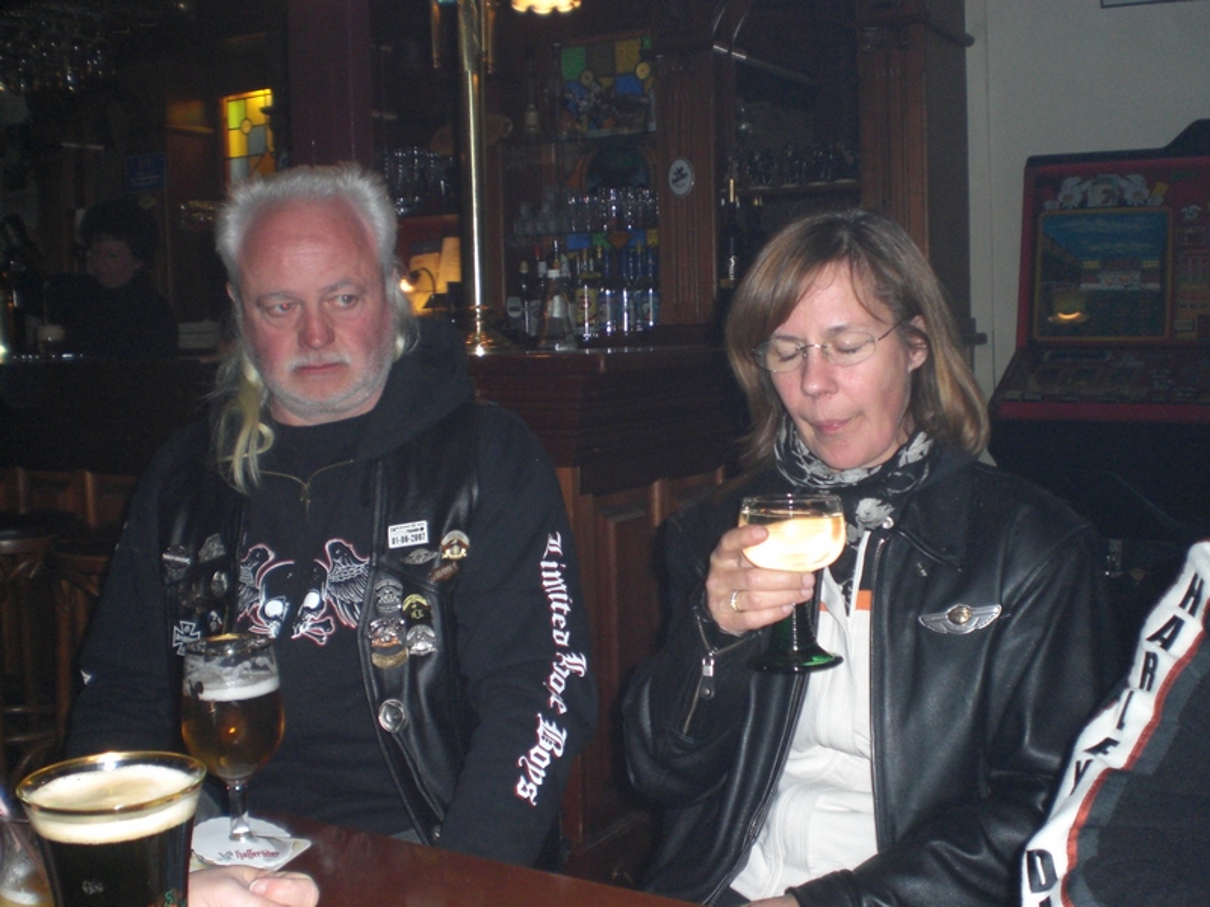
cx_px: 605
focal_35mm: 38
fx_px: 1328
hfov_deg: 49.0
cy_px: 454
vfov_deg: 37.7
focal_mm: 6.3
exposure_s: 1/60
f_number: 3.1
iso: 200
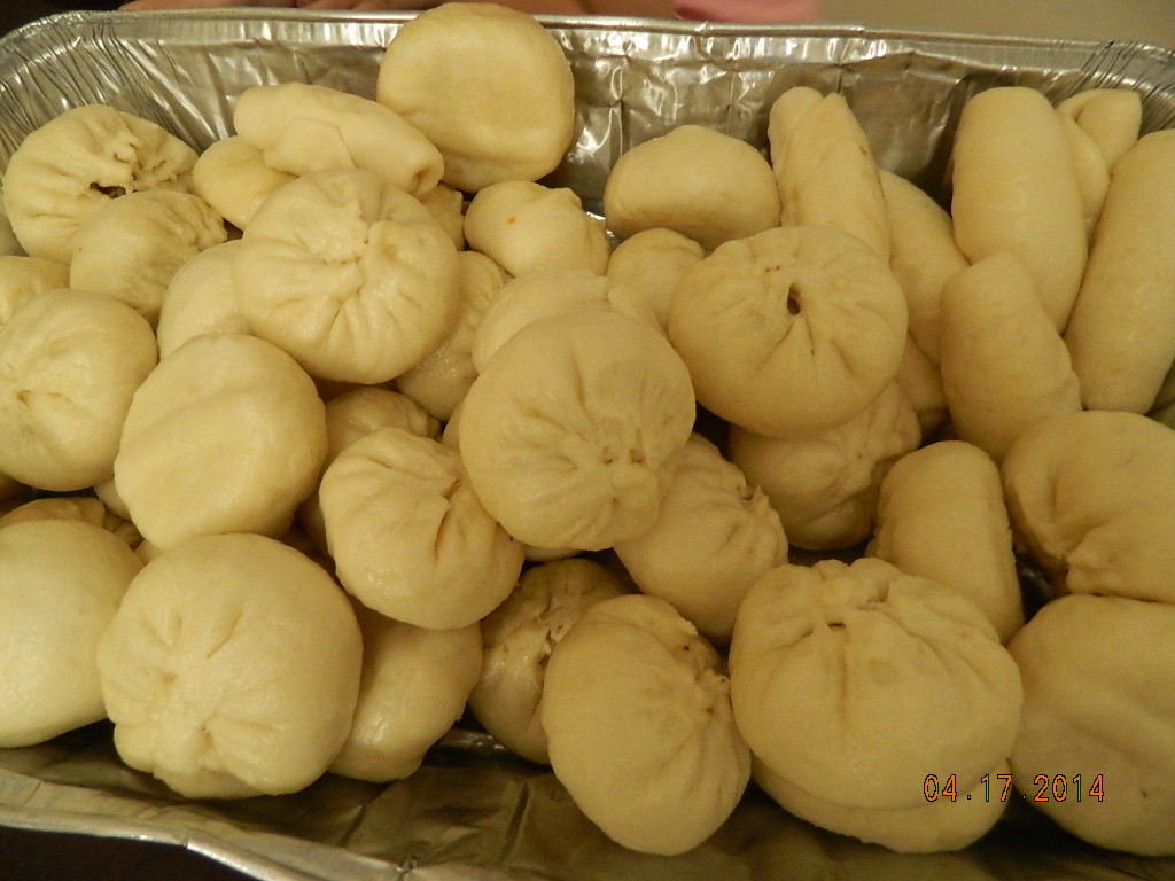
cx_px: 588
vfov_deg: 54.9
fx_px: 849
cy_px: 440
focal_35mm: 25
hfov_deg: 69.4
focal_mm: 4.5
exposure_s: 1/20
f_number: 3.1
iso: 400
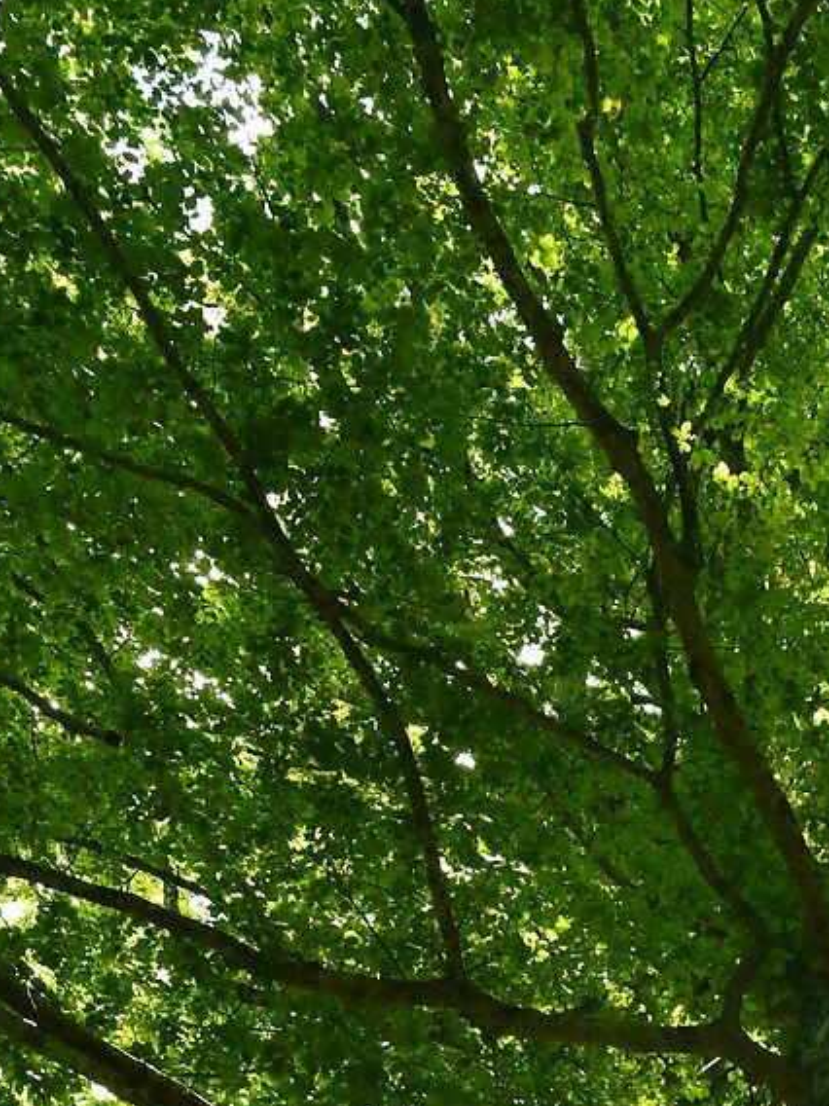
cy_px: 1696
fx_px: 2076
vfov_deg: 23.4
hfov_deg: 20.1
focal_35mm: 65
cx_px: 1160
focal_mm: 16
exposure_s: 1/4
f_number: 7.1
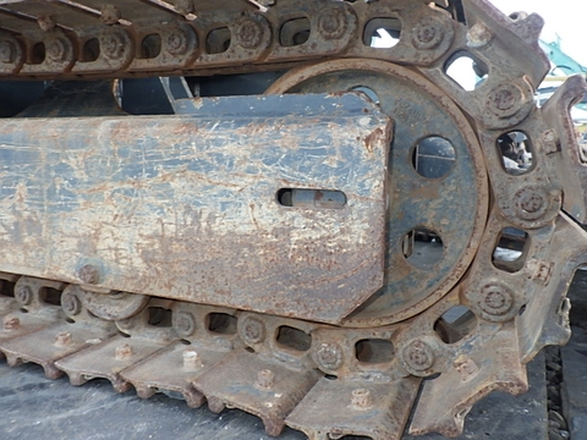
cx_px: 294
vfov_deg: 49.7
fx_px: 475
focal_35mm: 28
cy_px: 220
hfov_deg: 63.4
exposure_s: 1/40
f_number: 3.5
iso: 320
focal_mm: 5
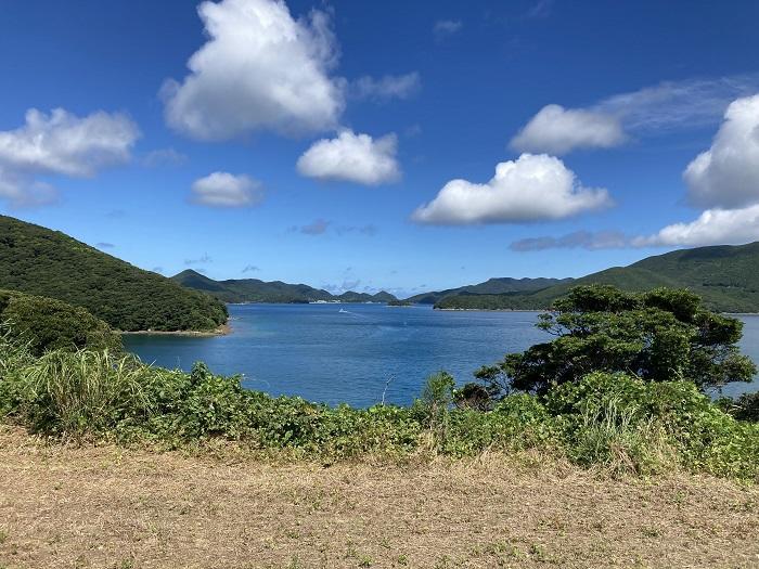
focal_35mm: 28
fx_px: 614
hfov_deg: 63.4
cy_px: 284
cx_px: 380
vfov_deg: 49.7
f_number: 1.8
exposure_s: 1/2288
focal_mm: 4
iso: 20
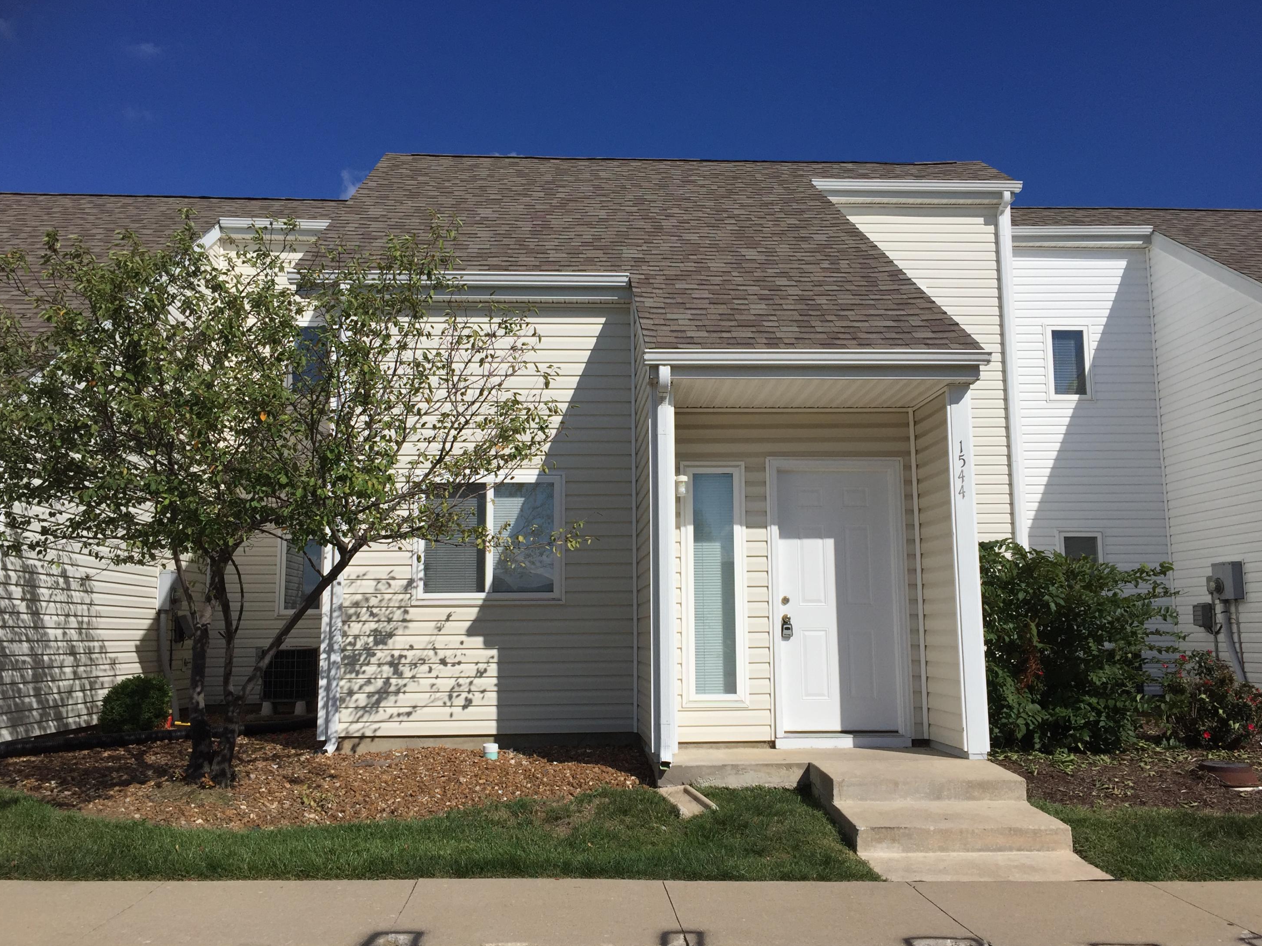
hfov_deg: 60.0
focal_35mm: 30
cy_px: 479
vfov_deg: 46.8
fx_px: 1094
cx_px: 621
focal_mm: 4.15
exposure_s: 1/5650
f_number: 2.2
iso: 32
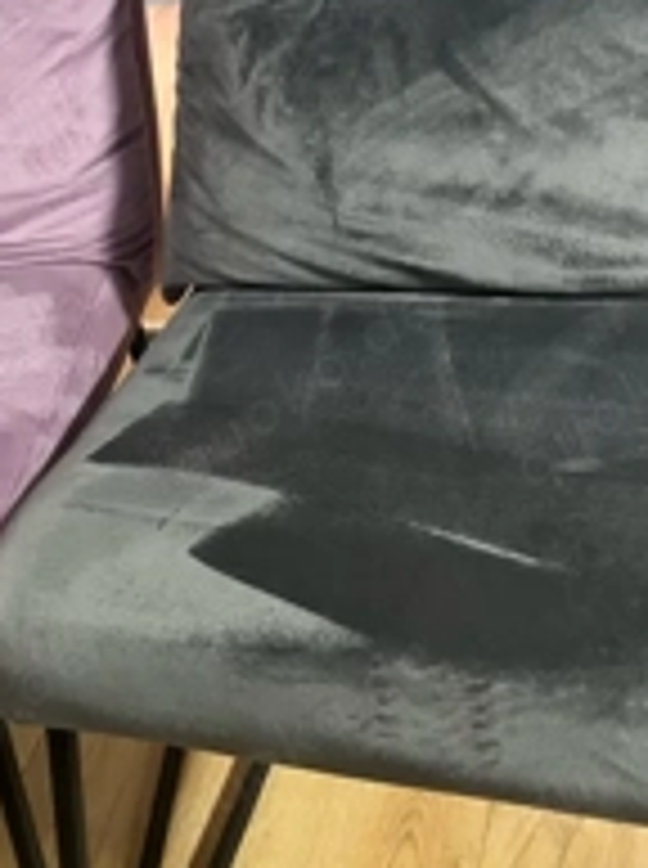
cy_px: 436
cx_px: 54
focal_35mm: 54
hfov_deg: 26.0
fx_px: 1352
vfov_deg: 35.6
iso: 640
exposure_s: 1/40
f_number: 1.5
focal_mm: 5.7
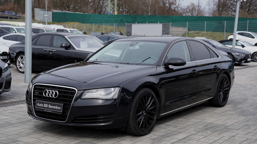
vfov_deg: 22.2
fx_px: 368
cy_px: 79
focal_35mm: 54
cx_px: 128
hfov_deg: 38.5
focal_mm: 51
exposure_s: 1/250
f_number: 5.6
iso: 100
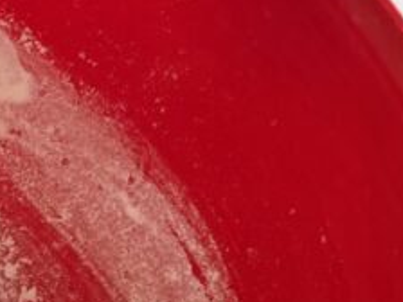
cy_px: 528
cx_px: -275
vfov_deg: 11.6
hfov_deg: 14.8
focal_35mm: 119
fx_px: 1385
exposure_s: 1/121
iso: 50
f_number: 1.5
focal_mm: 5.7
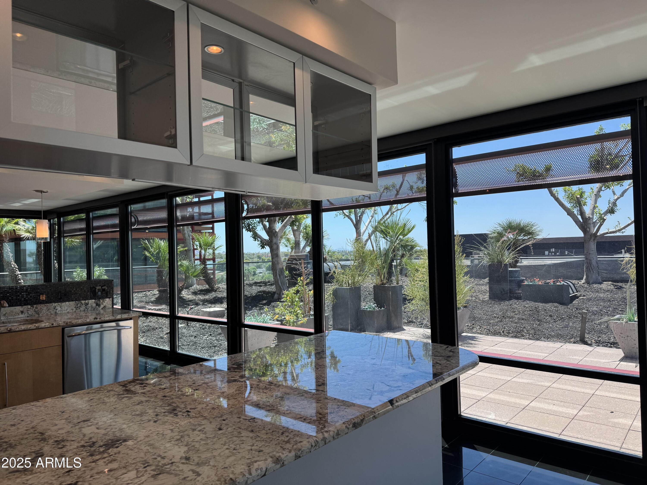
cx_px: 324
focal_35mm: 24
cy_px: 242
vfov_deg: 56.8
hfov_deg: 71.6
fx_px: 449
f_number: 1.78
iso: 80
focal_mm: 6.76
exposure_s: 1/1131
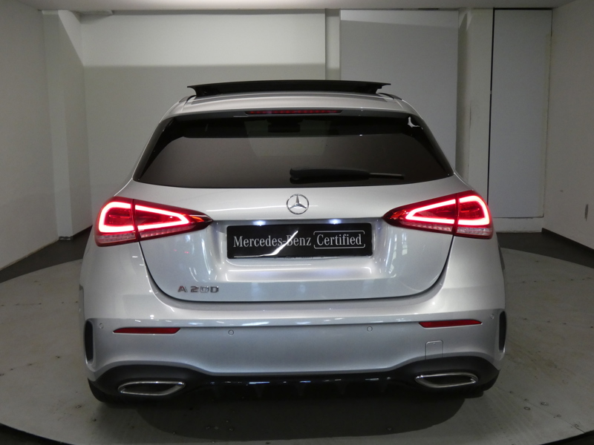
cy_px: 222
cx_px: 297
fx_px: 652
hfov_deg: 49.0
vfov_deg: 37.7
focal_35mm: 38
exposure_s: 1/80
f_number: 3.5
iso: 400
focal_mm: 6.8
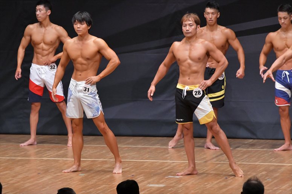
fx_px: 2311
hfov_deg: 7.2
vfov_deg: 4.8
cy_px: 97
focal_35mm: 285
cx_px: 146
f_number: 5.6
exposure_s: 1/400
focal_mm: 190
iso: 6400
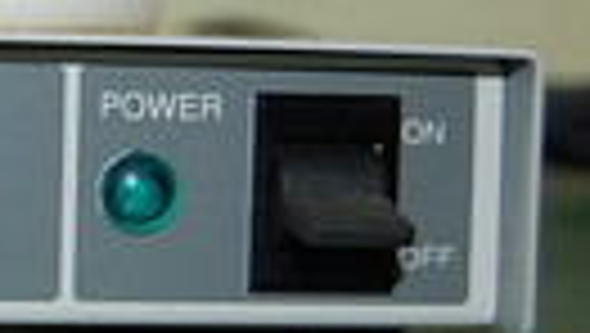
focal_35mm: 134
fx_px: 2098
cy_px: 128
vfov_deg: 9.1
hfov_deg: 15.0
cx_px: -257
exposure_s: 1/60
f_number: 4.2
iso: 250
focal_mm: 28
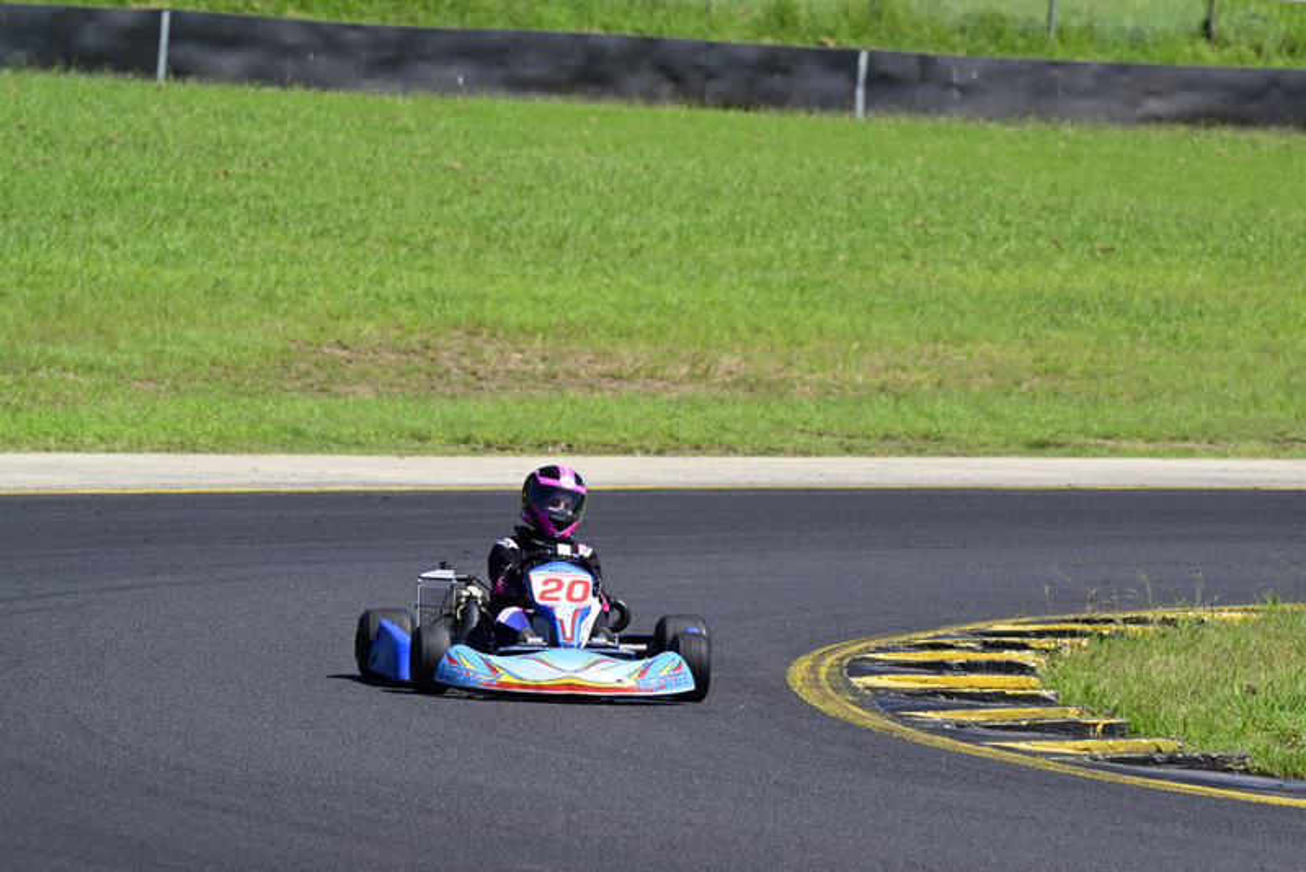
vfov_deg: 3.6
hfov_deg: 5.4
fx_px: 13790
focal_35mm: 380
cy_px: 436
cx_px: 653
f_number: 11
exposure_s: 1/640
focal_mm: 380
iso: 500
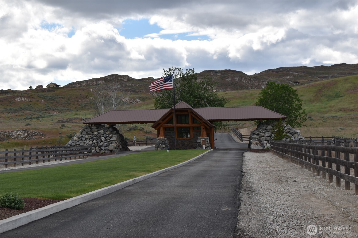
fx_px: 820
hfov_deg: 24.6
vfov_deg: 16.5
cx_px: 179
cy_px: 119
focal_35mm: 82
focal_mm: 55
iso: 100
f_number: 10
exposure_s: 1/200
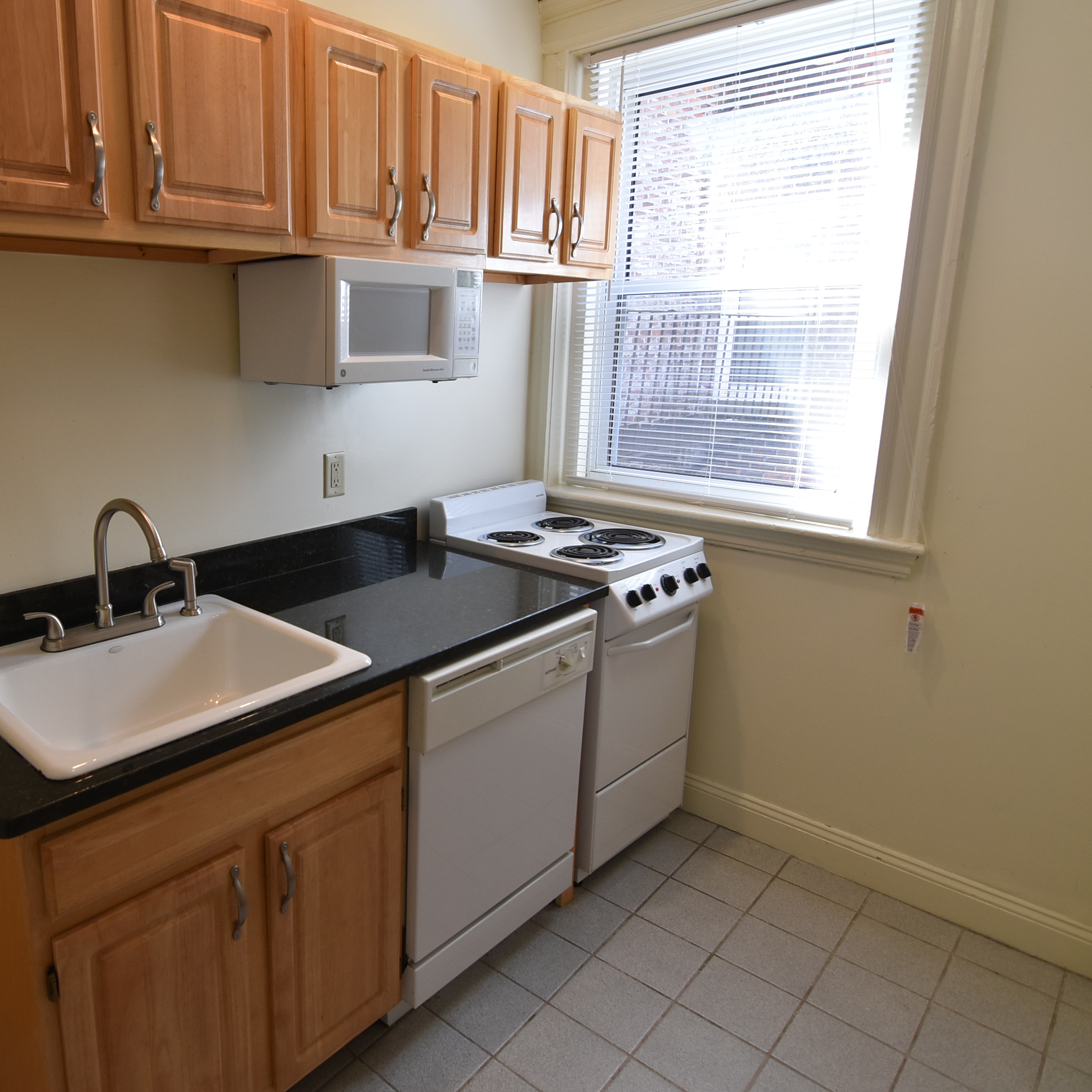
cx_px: 333
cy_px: 531
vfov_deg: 70.5
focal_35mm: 22
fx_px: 773
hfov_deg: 67.8
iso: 400
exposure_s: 1/100
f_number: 5
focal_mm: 11
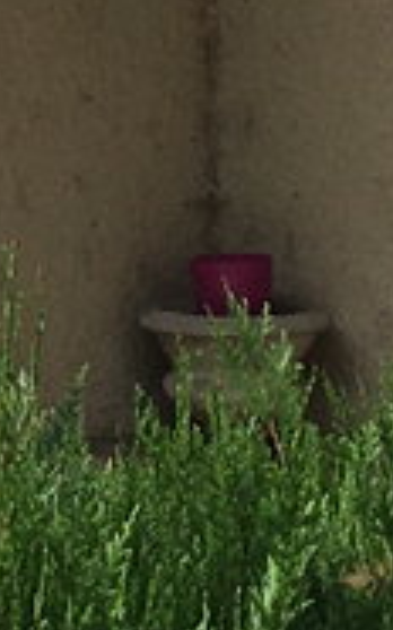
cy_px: -776
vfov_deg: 7.5
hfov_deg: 4.9
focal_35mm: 265
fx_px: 4548
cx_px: -434
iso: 25
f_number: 2.2
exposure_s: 1/1054
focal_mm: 4.15
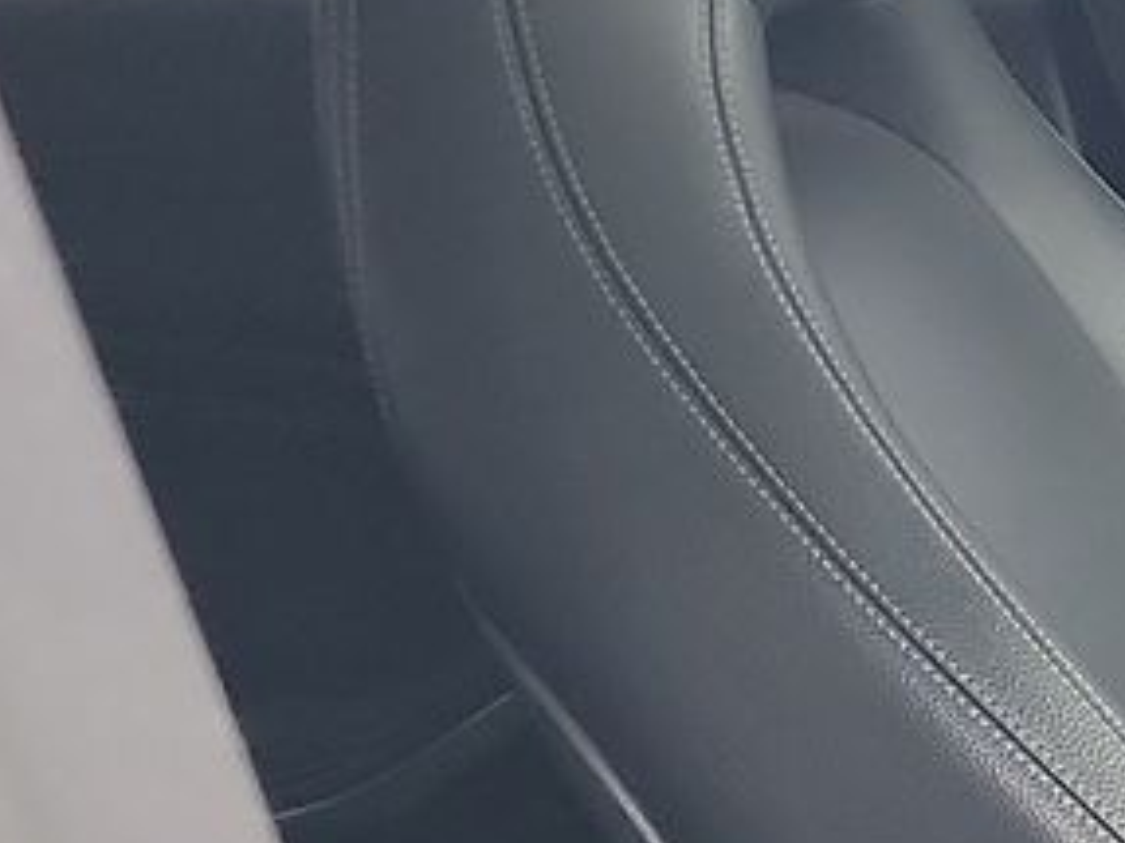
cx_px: 2407
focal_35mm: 134
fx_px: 4353
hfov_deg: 12.5
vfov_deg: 10.4
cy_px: 1553
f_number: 1.8
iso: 417
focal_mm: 6.7
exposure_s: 1/59
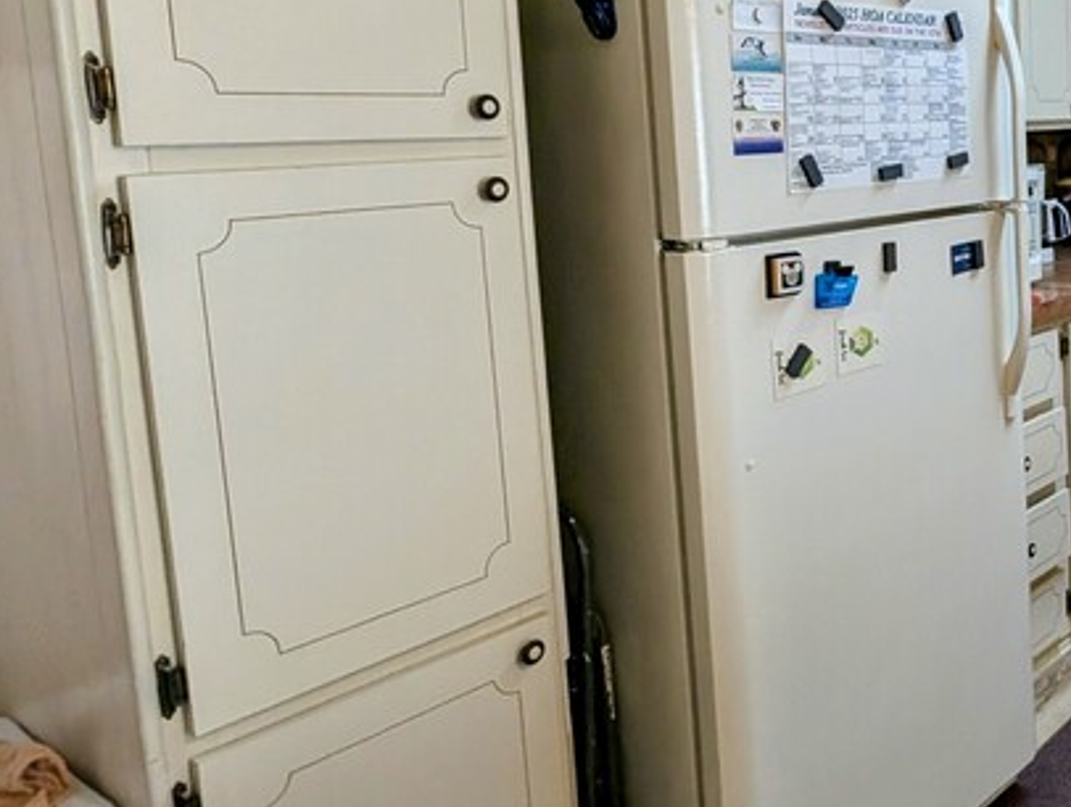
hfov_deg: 47.8
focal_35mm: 32
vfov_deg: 43.4
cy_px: 241
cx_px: 1050
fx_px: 992
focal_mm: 1.95
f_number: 2.2
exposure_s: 1/120
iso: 224
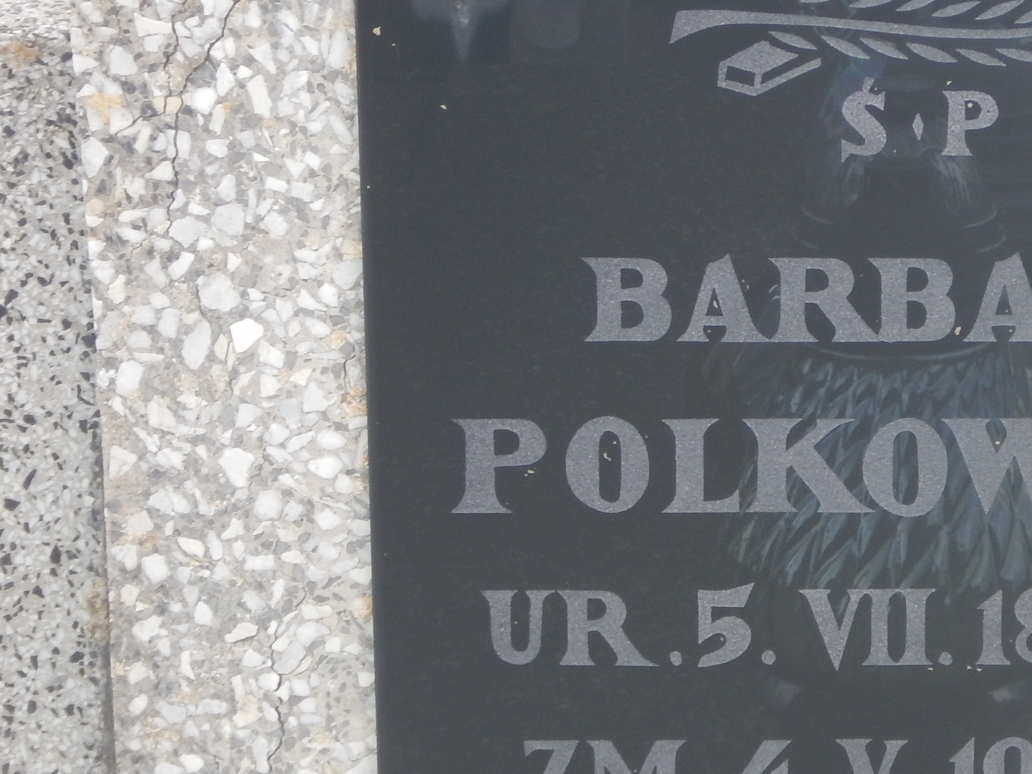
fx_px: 5993
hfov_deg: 9.8
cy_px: 493
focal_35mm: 201
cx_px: 876
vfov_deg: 7.4
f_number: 4.7
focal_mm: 16.6
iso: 125
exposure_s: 1/100
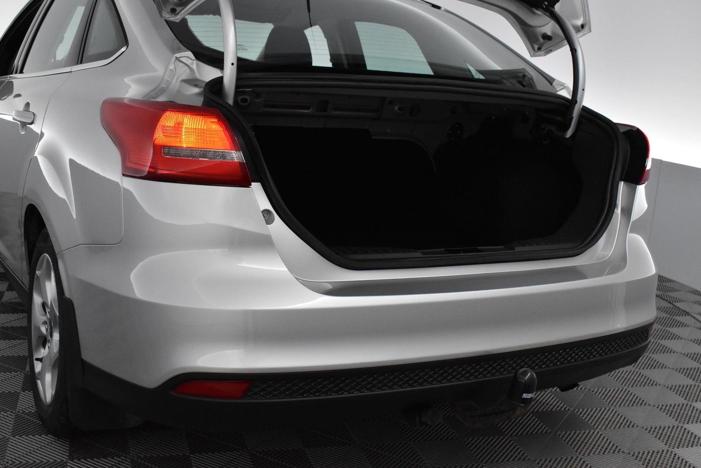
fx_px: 818
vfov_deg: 31.9
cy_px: 234
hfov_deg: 46.4
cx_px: 350
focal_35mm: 42
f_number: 7.1
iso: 3200
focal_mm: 28
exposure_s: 1/200
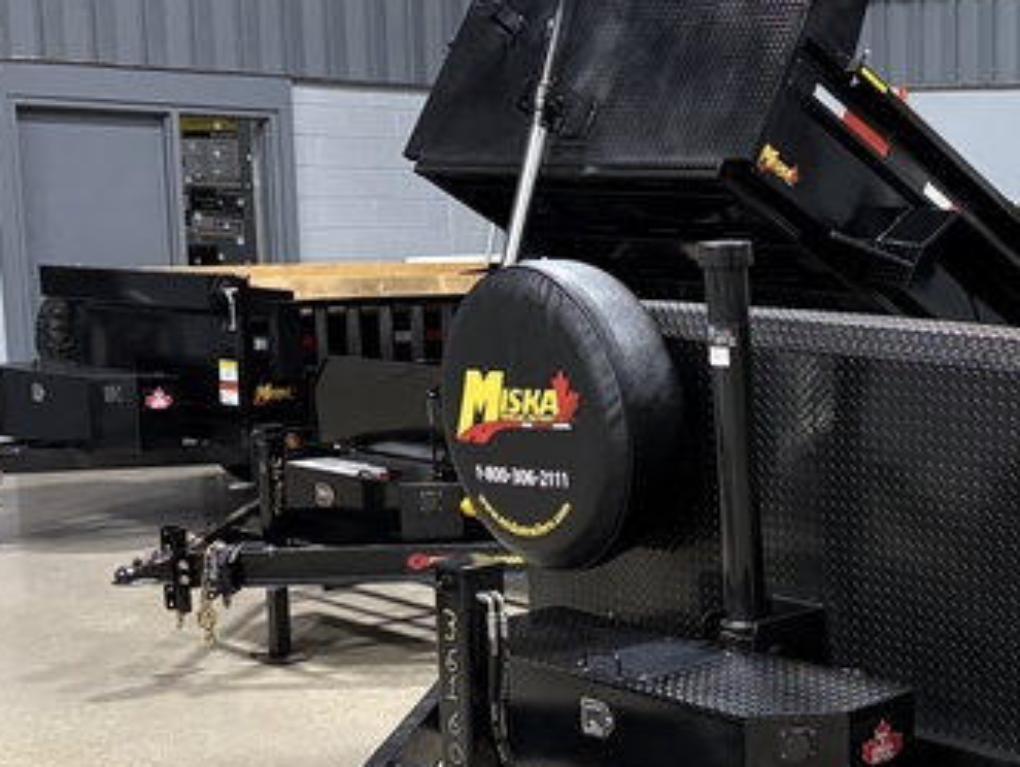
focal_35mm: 63
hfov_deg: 28.8
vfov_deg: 23.2
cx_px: 1020
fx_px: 1858
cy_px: 498
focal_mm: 5.96
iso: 200
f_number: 1.6
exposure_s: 1/60
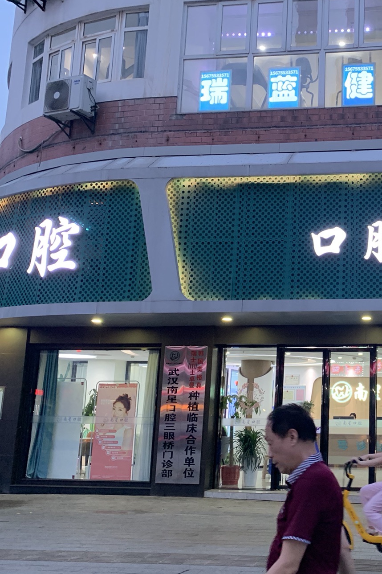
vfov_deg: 46.4
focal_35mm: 42
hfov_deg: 30.0
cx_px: 367
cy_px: 280
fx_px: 669
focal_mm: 4.25
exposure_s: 1/60
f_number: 1.8
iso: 125
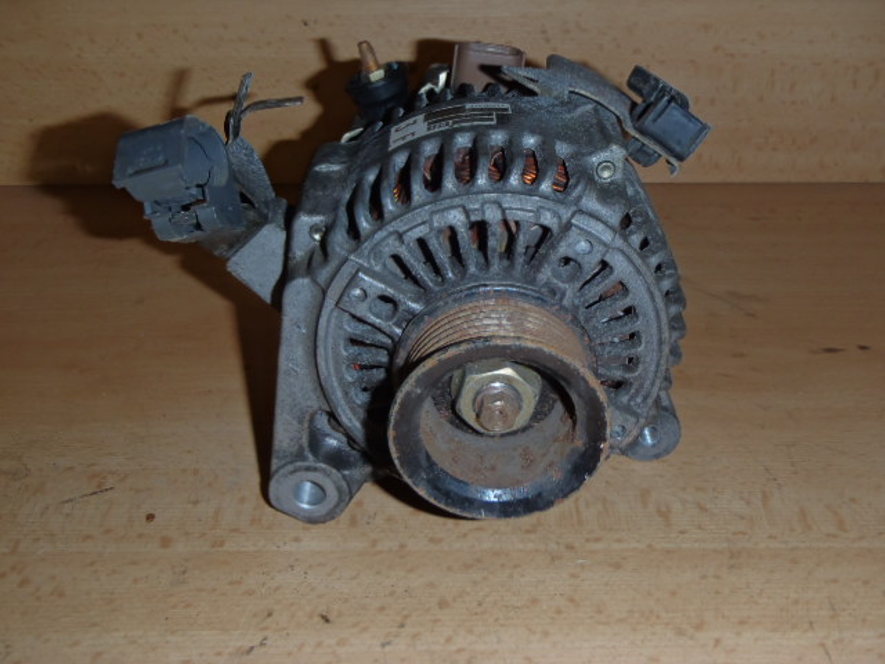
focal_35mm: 38
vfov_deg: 37.7
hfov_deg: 49.0
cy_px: 332
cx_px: 442
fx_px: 972
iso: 100
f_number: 4.6
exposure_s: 1/40
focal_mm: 6.83
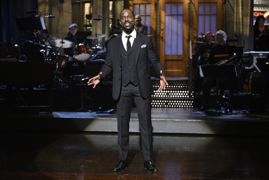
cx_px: 134
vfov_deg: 19.5
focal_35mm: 70
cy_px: 90
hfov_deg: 28.8
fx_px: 523
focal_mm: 70
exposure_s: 1/200
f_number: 2.8
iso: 3200
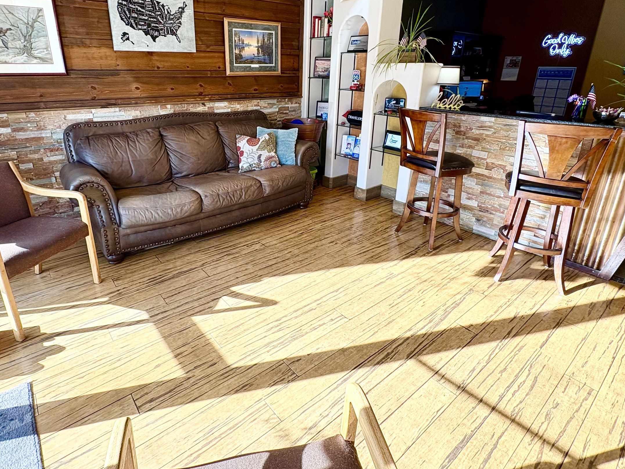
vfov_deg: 65.3
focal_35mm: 20
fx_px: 361
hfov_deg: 81.5
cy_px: 185
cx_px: 279
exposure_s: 1/131
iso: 80
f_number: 2.2
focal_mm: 2.22
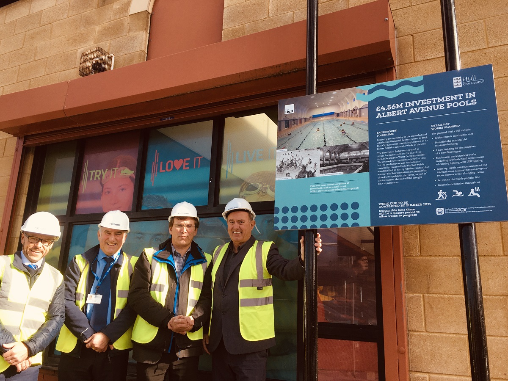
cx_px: 254
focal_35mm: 29
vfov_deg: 48.2
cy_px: 190
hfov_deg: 61.7
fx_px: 426
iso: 25
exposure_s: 1/523
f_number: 2.2
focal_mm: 4.15
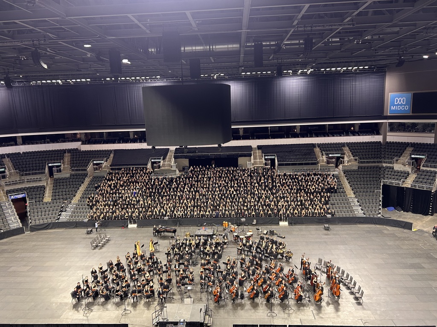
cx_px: 218
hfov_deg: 67.3
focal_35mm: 26
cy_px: 164
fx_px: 328
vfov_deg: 53.1
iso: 125
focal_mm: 5.7
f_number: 1.5
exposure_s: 1/60
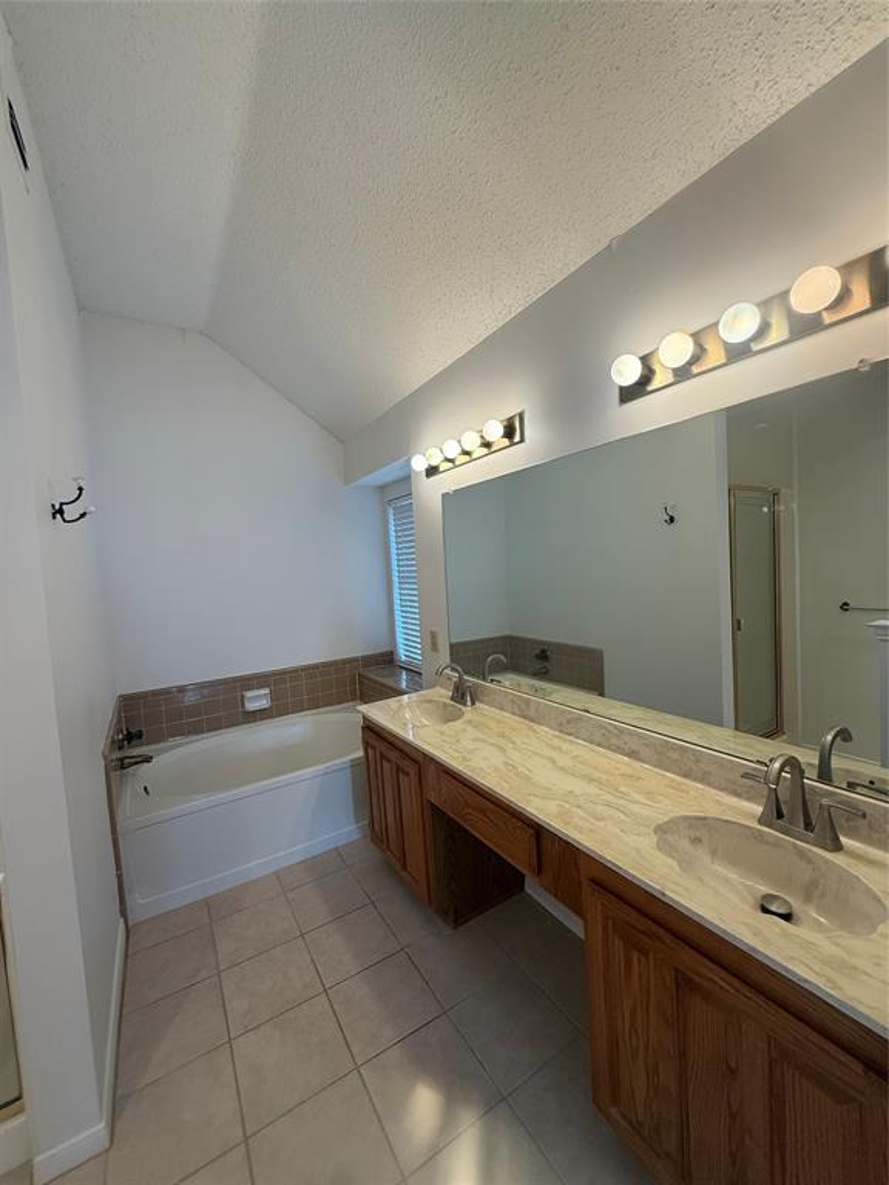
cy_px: 592
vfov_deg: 102.1
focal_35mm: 14
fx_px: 479
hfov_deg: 85.7
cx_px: 444
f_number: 2.2
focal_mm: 2.22
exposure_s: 1/120
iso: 125
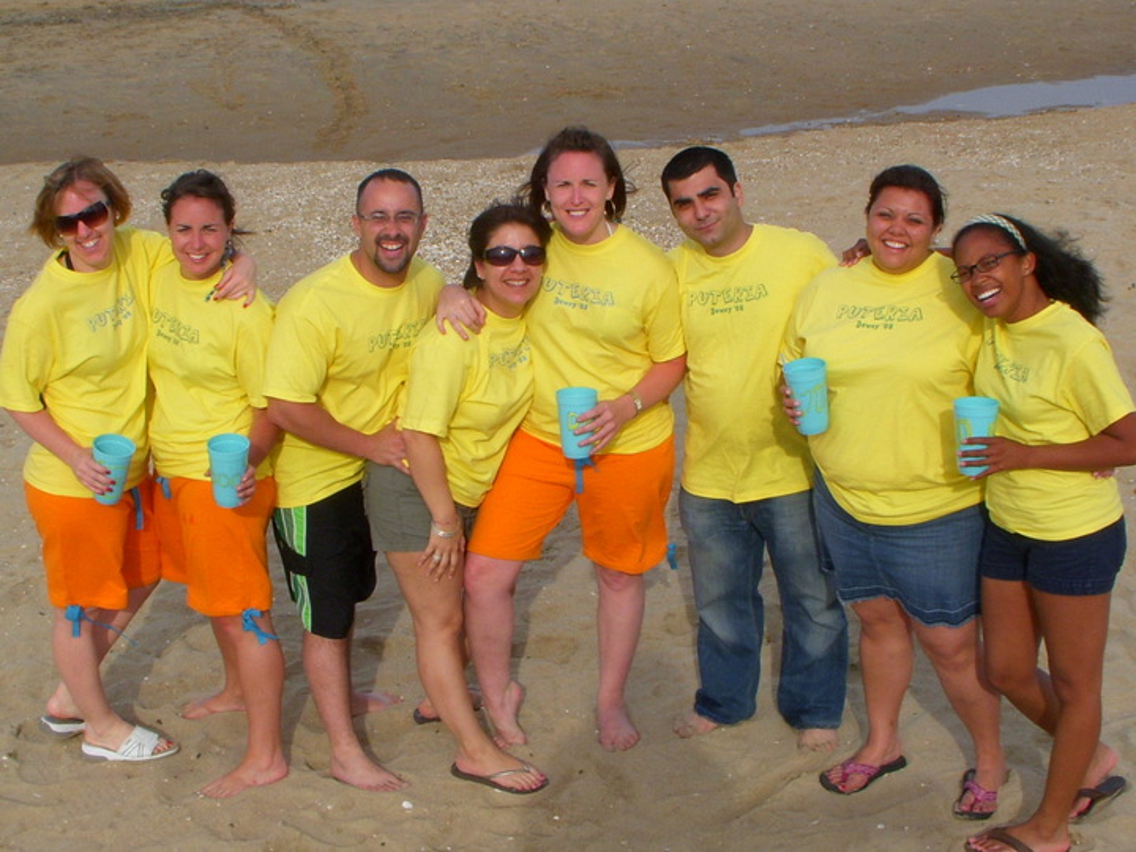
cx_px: 568
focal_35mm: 38
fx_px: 1247
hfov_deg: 49.0
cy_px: 426
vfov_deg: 37.7
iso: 100
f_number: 6.6
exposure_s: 1/320
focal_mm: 6.3
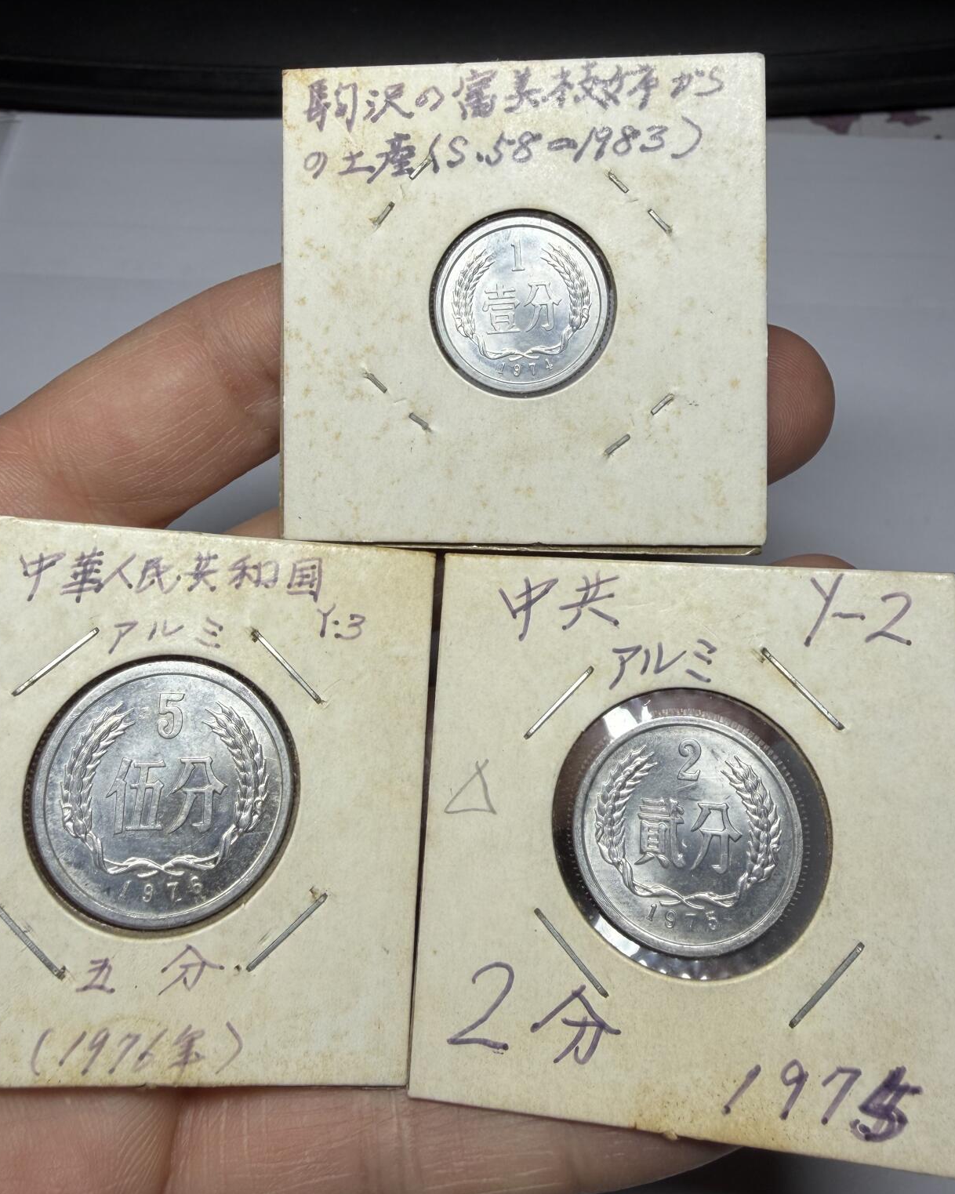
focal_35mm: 30
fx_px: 1060
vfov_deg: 58.7
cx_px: 455
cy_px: 635
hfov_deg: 48.5
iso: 40
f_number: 2.2
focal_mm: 2.22
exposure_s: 1/140
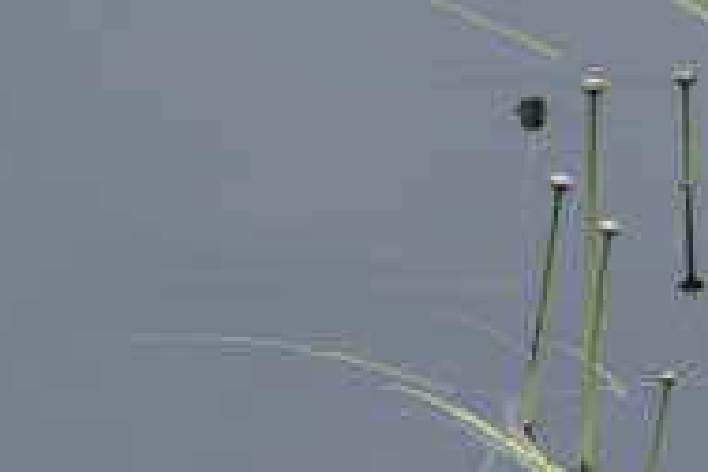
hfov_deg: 2.3
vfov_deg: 1.5
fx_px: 17561
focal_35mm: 893
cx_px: 1300
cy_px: 367
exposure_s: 1/300
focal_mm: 150
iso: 100
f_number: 7.1
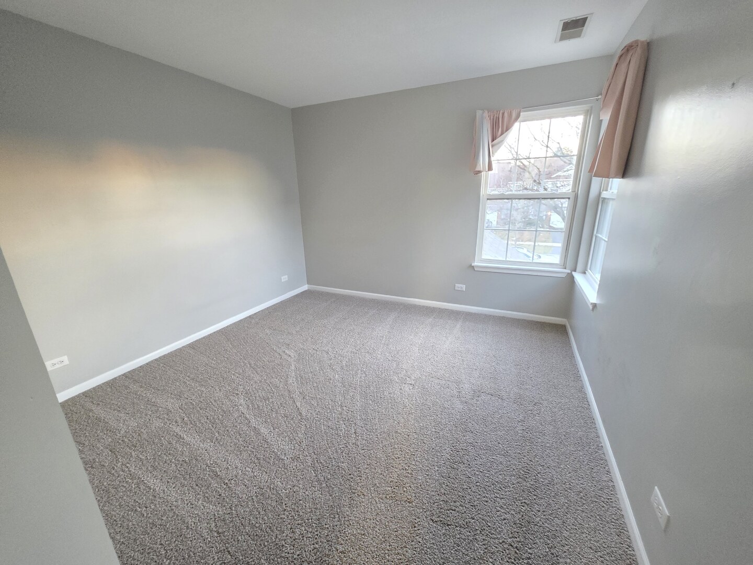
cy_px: 282
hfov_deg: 106.2
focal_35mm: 13
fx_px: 283
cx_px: 376
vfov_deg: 89.9
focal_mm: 2.2
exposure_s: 1/40
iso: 1000
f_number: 1.9
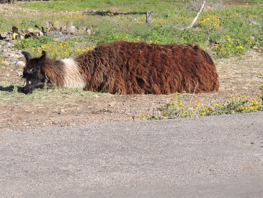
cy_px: 69
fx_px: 1147
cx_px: 110
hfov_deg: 13.1
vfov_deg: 9.8
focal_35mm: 151
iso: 100
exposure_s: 1/500
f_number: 4.1
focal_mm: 17.8
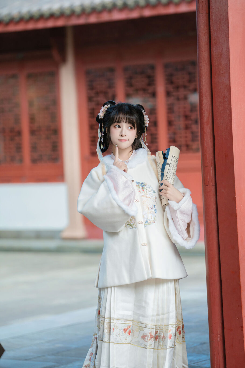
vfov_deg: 15.2
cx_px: 122
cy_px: 184
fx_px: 1378
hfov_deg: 10.2
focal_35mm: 135
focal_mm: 135
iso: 800
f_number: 2.8
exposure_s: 1/400
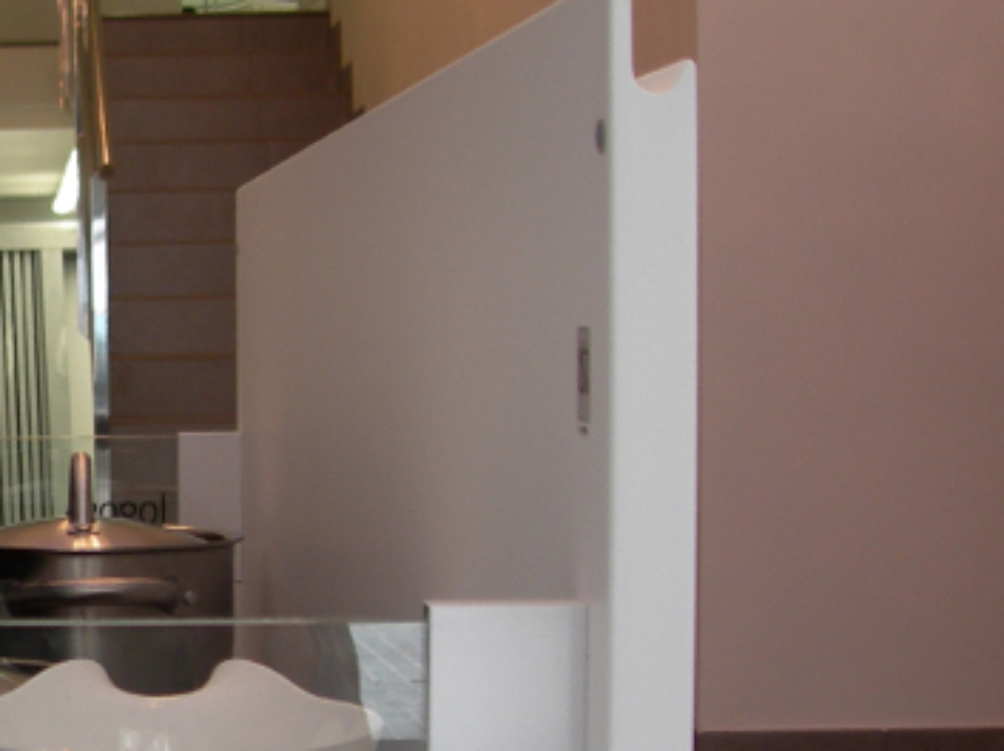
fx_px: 2811
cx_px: -193
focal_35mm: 97
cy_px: 565
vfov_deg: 15.2
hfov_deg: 19.1
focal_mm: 7.8
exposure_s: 1/21.3
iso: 50
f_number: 2.8
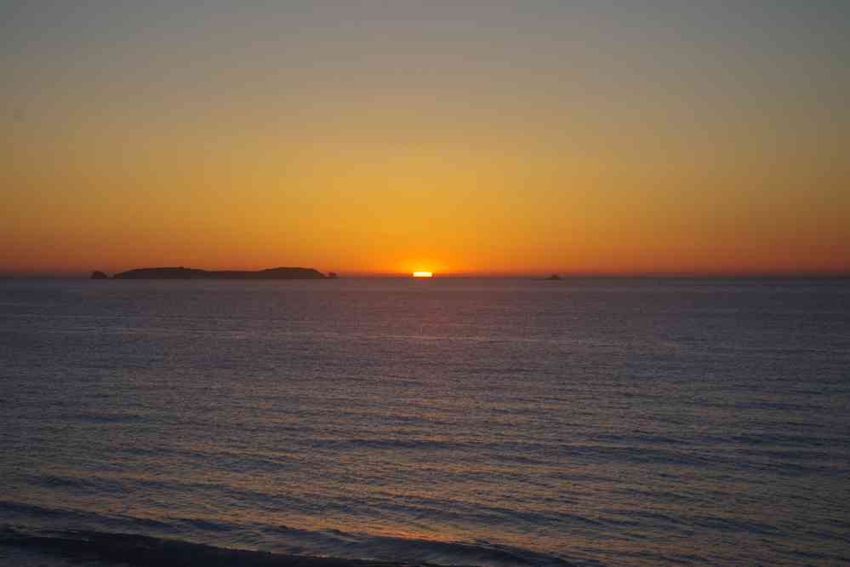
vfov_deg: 16.6
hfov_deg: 24.6
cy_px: 284
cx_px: 425
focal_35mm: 82
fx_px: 1948
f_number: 9
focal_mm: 55
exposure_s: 1/100
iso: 200
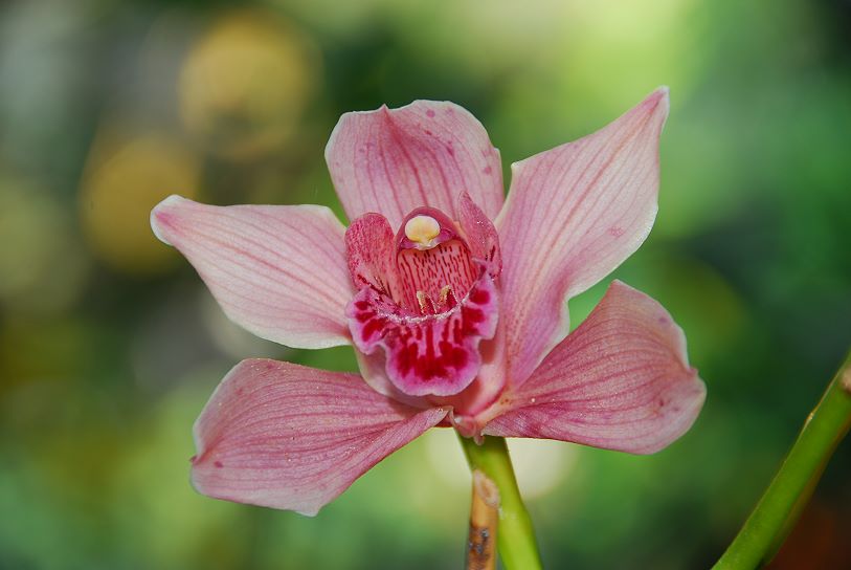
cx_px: 426
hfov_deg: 6.9
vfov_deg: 4.6
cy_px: 285
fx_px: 7099
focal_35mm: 300
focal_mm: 200
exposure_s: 1/30
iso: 100
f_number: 5.6
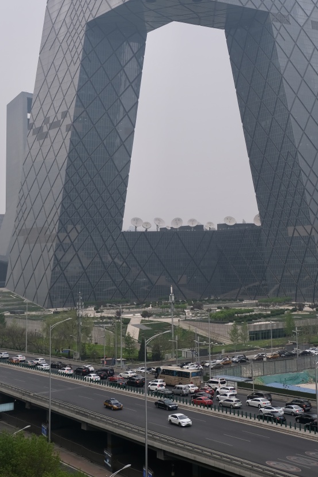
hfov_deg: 23.3
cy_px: 133
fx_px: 768
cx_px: 193
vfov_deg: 33.9
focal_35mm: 58
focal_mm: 26.6
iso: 320
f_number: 5.6
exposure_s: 1/140
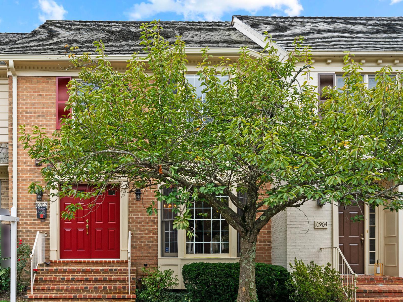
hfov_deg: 43.4
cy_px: 161
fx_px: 501
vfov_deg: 33.6
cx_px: 146
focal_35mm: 43
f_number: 10
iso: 320
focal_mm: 35
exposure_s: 1/125
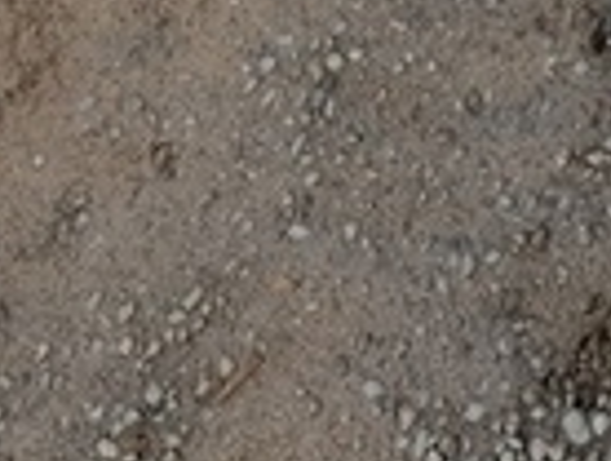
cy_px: -508
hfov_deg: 14.4
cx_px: 1014
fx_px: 2193
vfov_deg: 10.8
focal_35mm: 124
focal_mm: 4.3
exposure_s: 1/354
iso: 50
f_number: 2.4
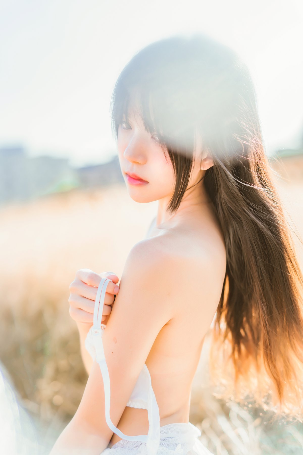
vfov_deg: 39.6
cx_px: 152
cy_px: 228
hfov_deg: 27.0
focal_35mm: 50
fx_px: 631
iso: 80
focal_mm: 50
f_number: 2
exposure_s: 1/1600
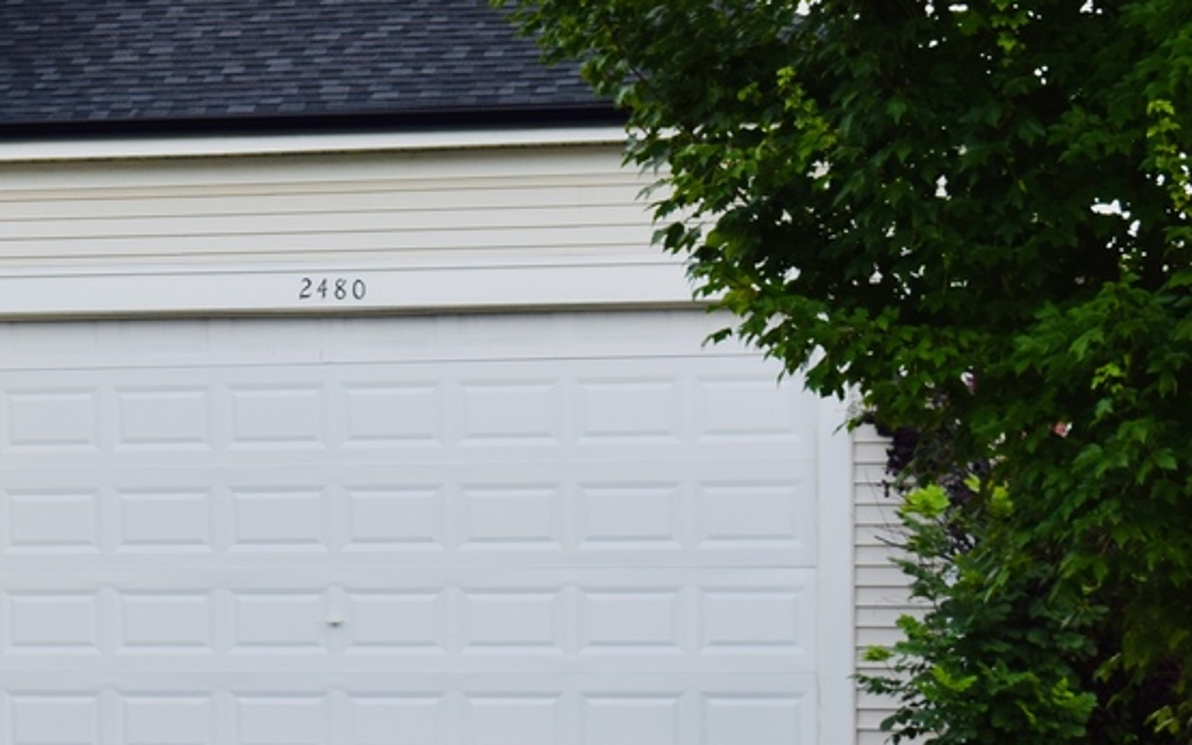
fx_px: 4645
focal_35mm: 143
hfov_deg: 13.8
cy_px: 347
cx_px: -542
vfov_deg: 9.2
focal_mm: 32
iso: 100
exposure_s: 1/200
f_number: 9
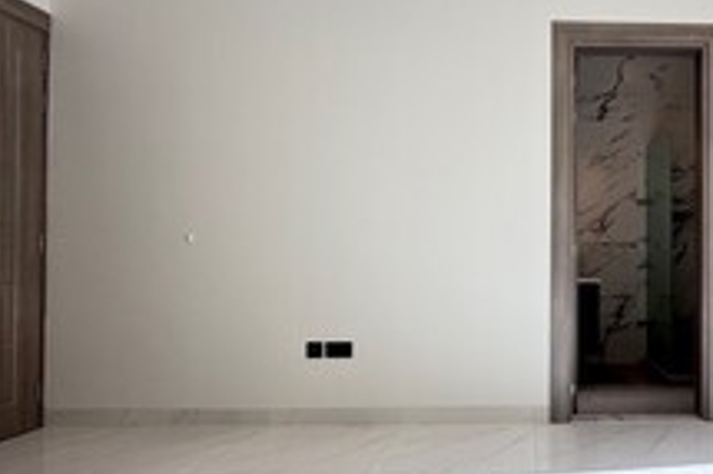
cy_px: 257
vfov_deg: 42.2
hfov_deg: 56.4
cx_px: 559
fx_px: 613
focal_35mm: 31
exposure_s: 1/171
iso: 64
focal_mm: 2.22
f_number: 2.2
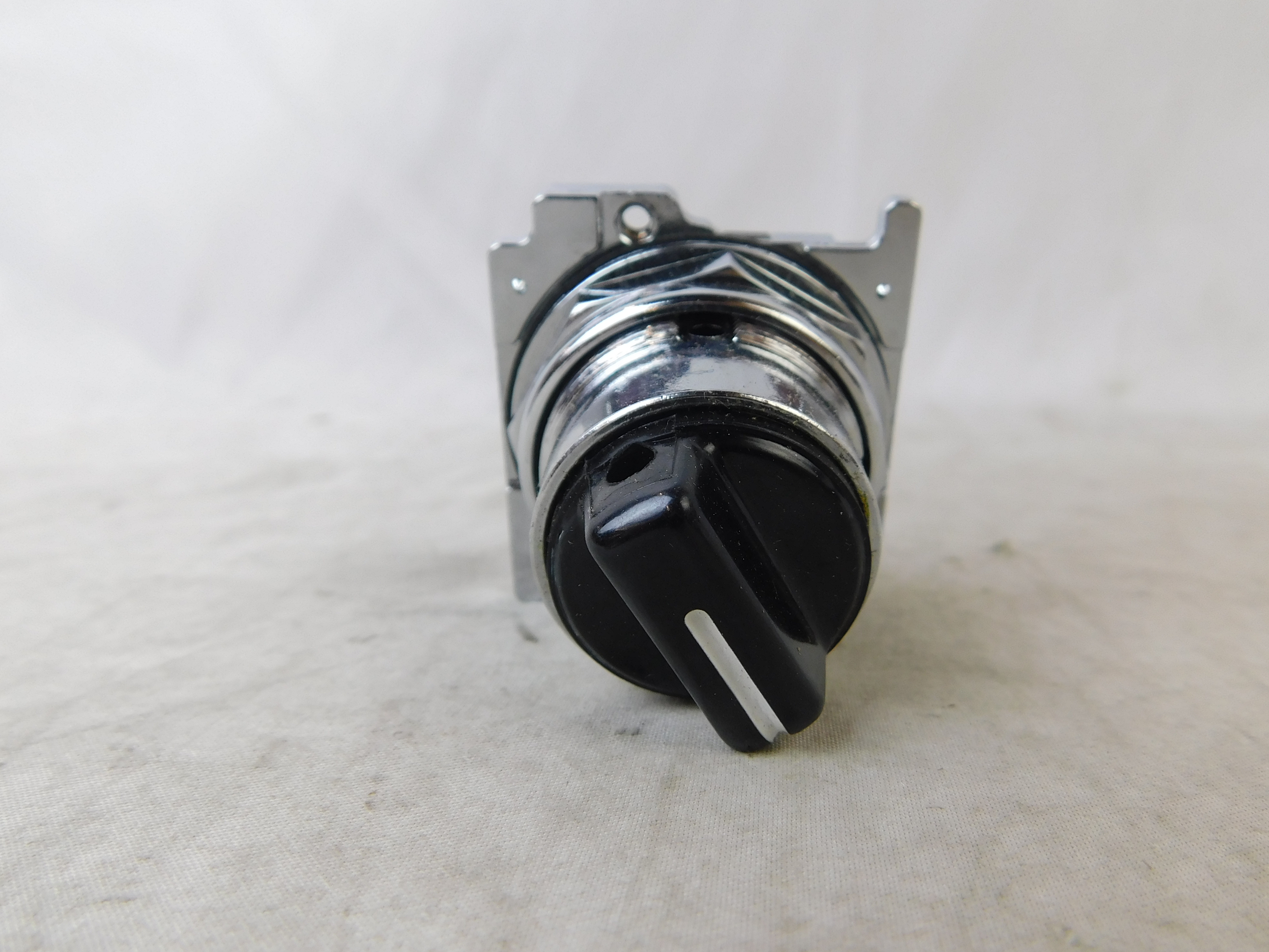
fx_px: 990
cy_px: 519
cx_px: 694
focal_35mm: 27
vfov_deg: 51.3
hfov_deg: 65.2
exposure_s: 1/40
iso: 125
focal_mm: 4
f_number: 3
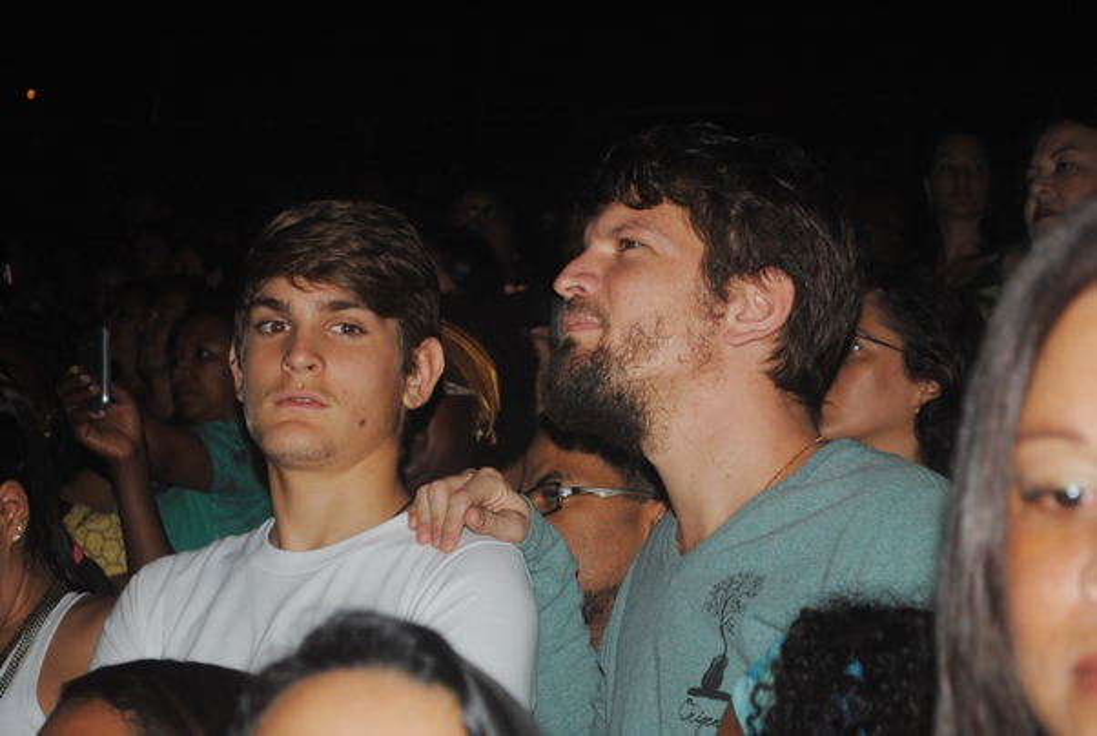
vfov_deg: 16.6
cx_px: 548
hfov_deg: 24.6
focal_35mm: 82
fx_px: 2519
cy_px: 368
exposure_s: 1/60
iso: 200
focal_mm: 55
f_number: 5.6
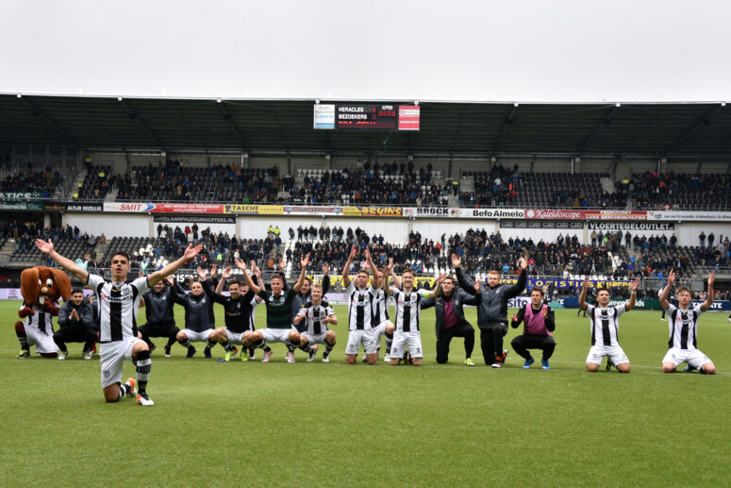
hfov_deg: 39.6
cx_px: 366
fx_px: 1015
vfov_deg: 27.0
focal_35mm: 50
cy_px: 244
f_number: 4.5
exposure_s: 1/500
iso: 220
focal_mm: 50
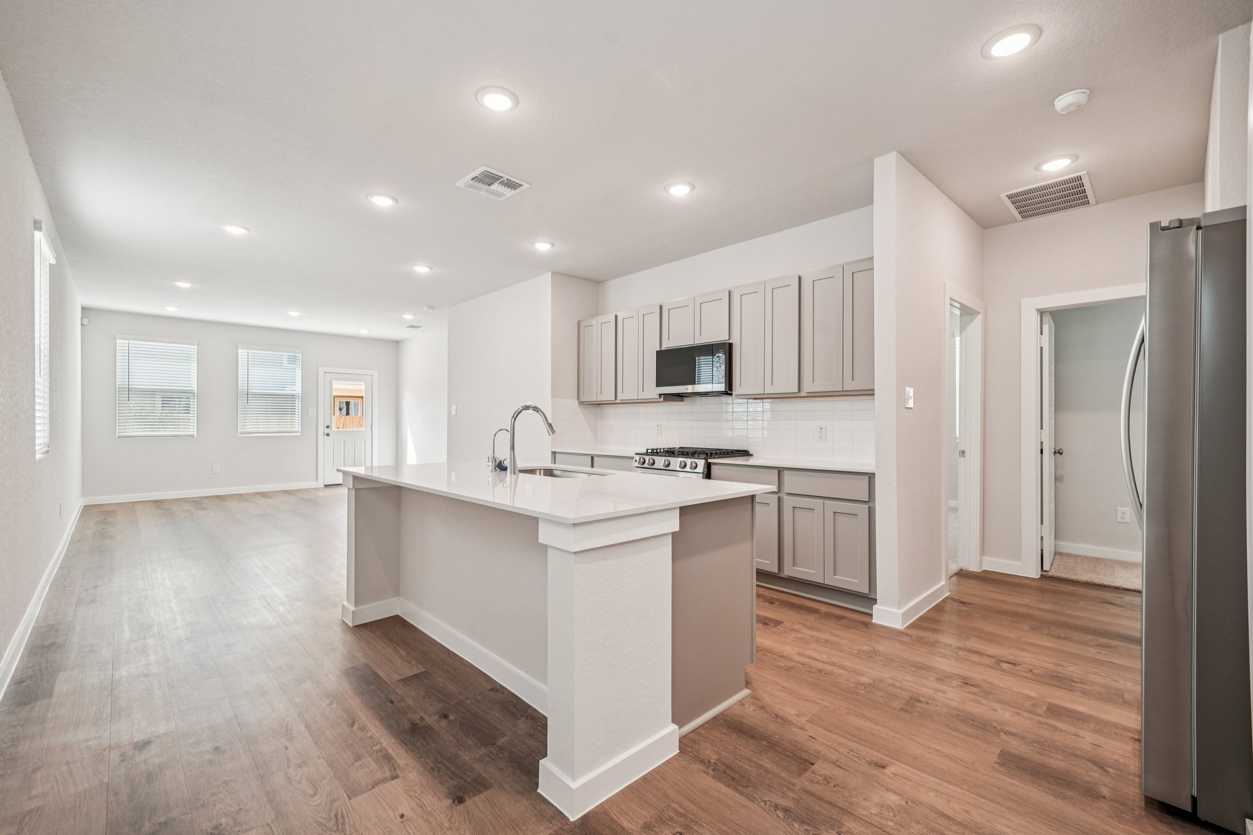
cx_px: 626
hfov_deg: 100.4
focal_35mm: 15
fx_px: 522
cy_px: 418
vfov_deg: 77.3
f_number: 7.1
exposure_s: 1/60
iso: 800
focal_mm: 15
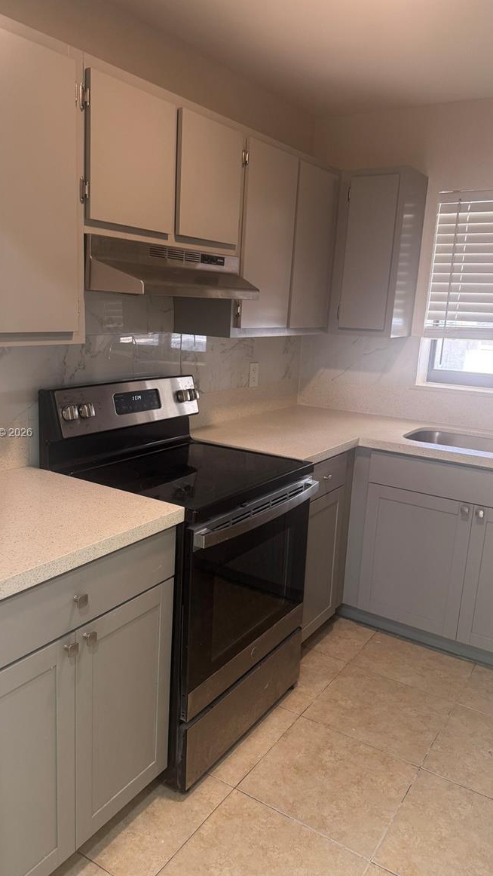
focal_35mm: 27
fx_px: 627
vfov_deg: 69.9
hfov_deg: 42.9
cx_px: 232
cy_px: 433
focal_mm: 6.76
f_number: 1.78
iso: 125
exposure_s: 1/60
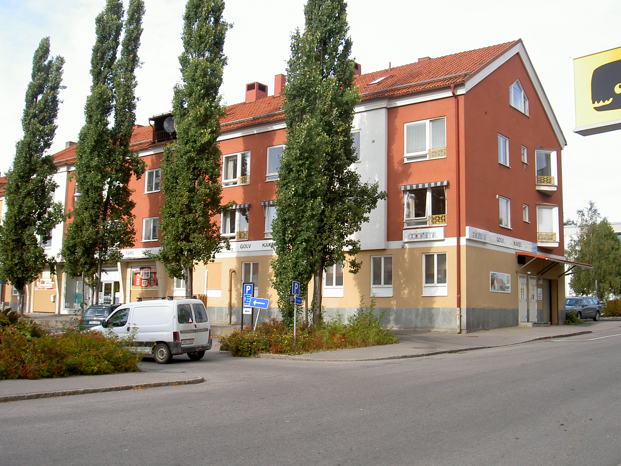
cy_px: 233
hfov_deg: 47.9
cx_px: 310
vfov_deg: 36.8
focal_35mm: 39
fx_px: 700
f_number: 4.7
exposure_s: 1/160
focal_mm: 8
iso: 100
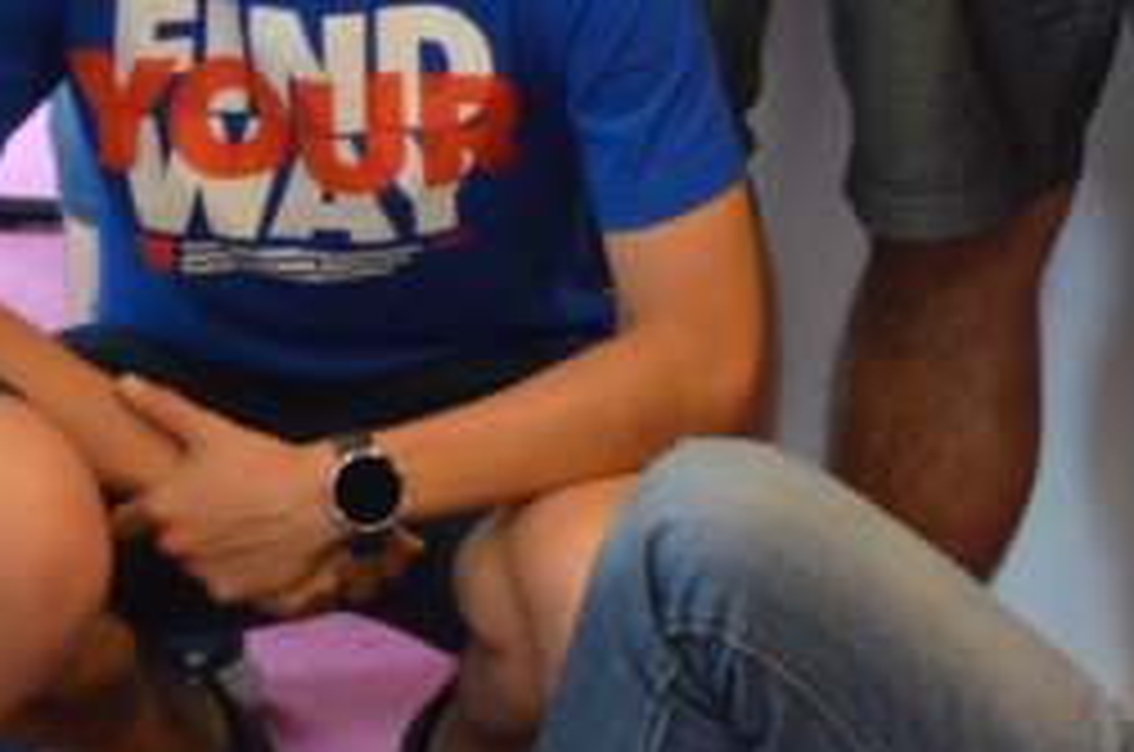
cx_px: 1656
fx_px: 6351
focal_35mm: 202
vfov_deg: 6.7
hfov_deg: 9.9
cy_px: -432
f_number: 3.8
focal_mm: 22
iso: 560
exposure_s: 1/60
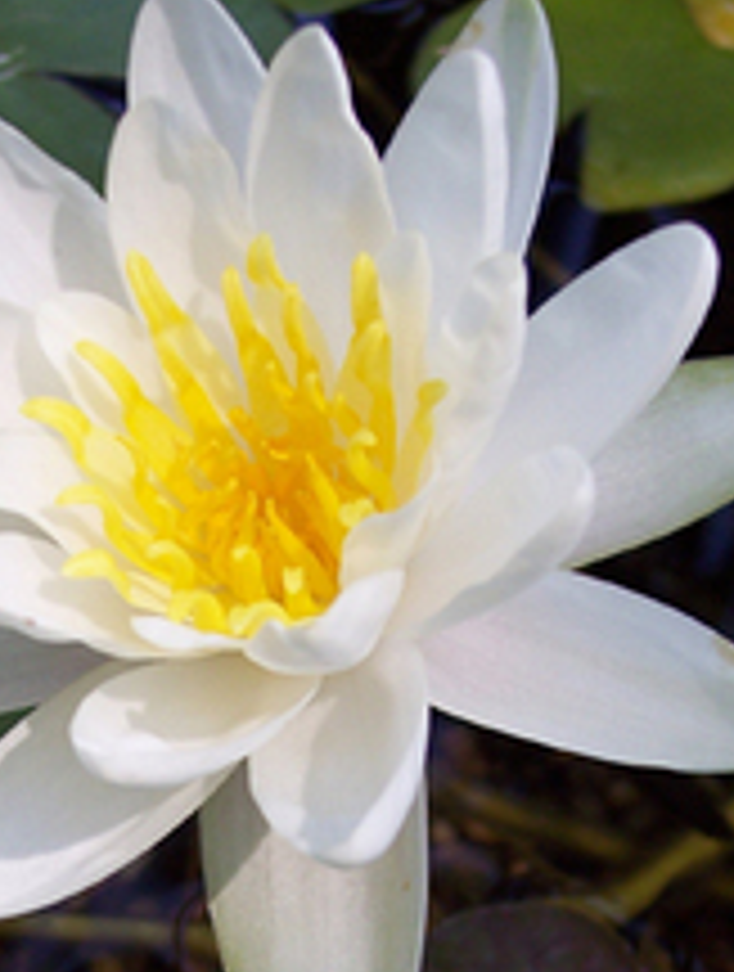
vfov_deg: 22.8
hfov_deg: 17.6
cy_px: 828
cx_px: 405
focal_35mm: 84
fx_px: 2366
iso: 100
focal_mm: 8
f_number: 3.4
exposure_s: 1/350
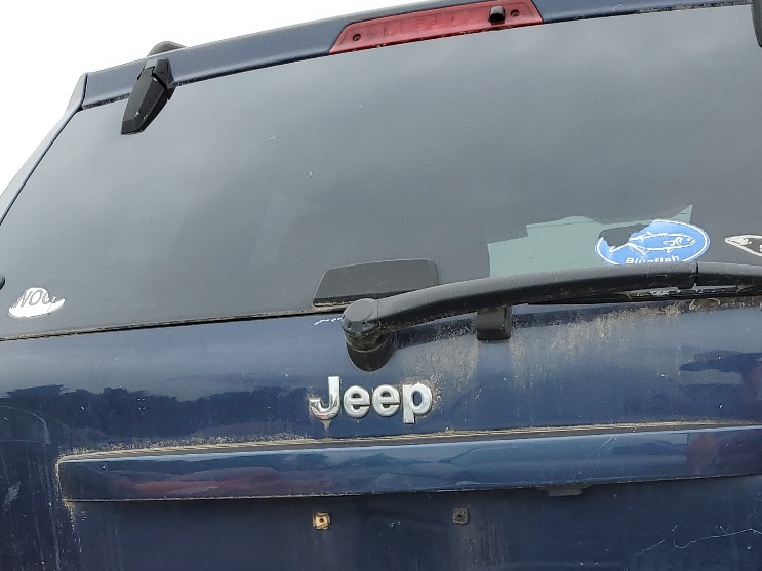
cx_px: 425
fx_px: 1233
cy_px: 536
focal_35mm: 56
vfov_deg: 25.1
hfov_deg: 34.3
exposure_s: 1/1000
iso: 50
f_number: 1.5
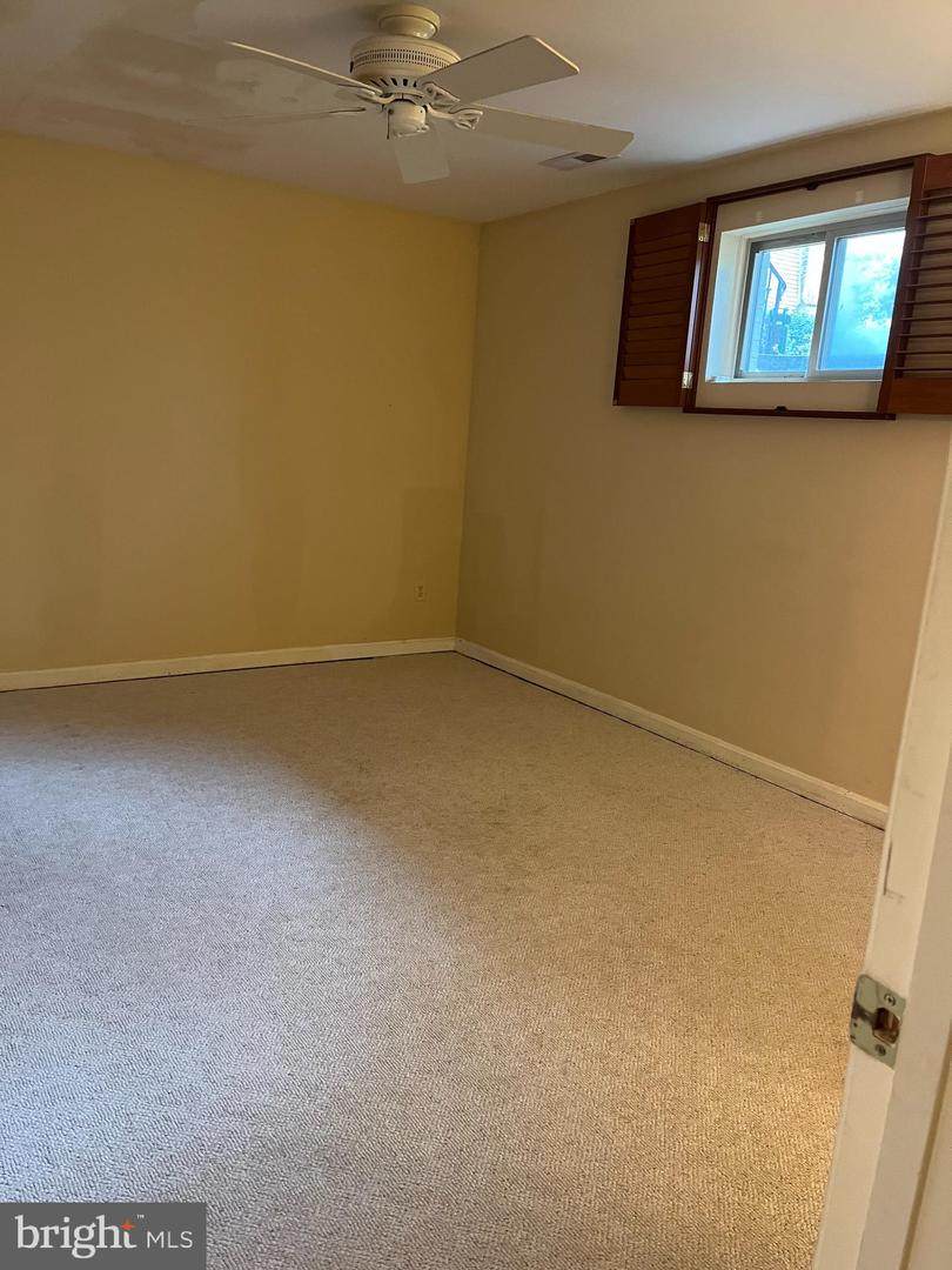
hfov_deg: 53.1
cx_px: 476
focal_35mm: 26
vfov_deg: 67.3
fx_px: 953
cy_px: 635
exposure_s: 1/60
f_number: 1.6
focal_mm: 5.1
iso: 320
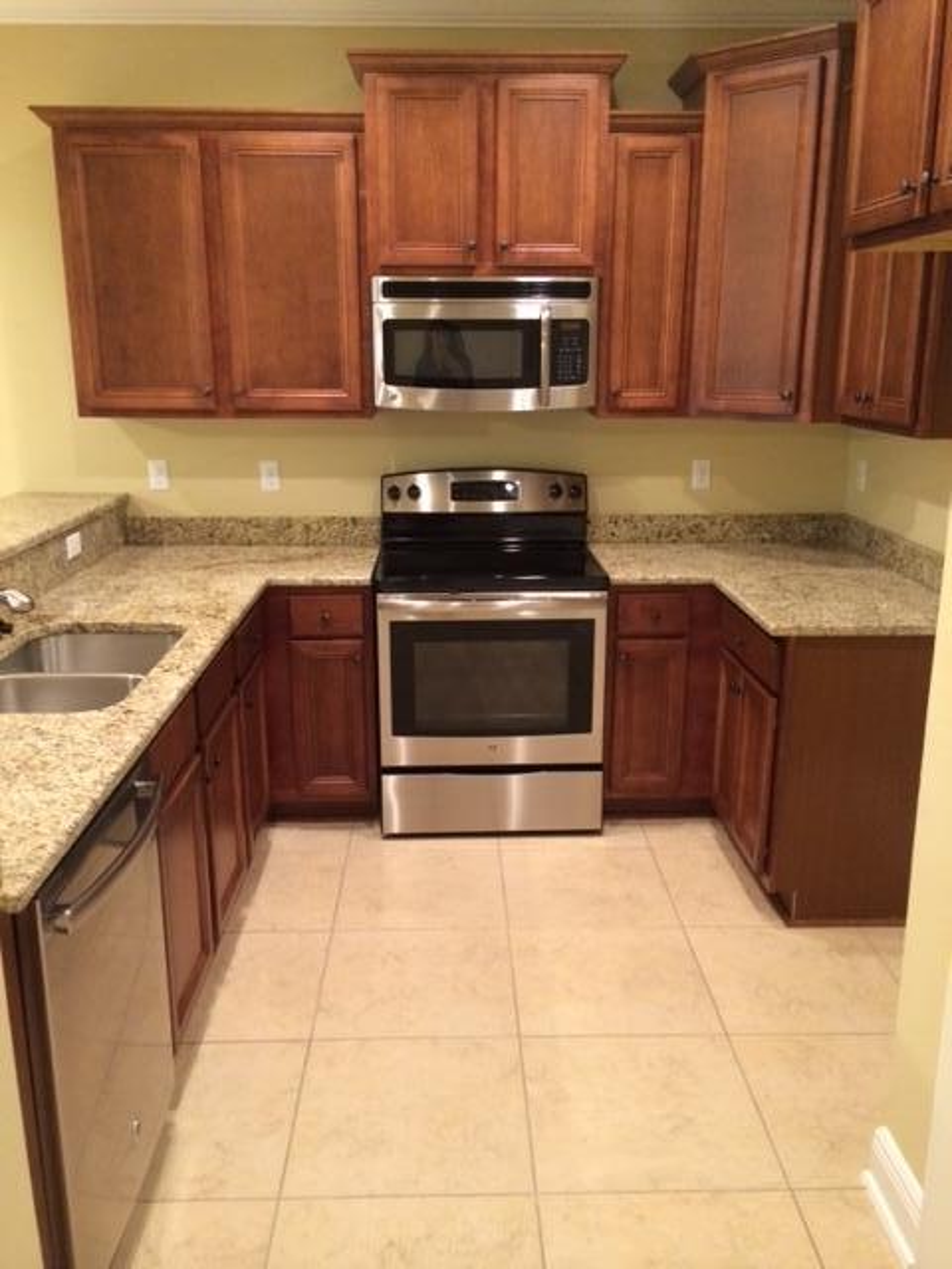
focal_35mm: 30
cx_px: 476
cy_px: 634
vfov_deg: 60.0
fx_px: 1100
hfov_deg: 46.8
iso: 250
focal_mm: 4.12
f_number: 2.2
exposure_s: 1/30
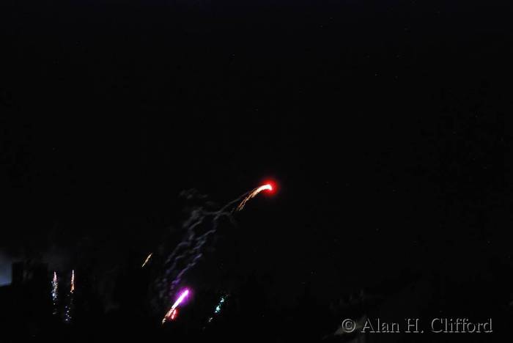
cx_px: 256
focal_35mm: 112
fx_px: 1604
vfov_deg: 12.2
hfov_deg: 18.2
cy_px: 172
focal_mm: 75
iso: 1600
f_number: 5.3
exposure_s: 1/4
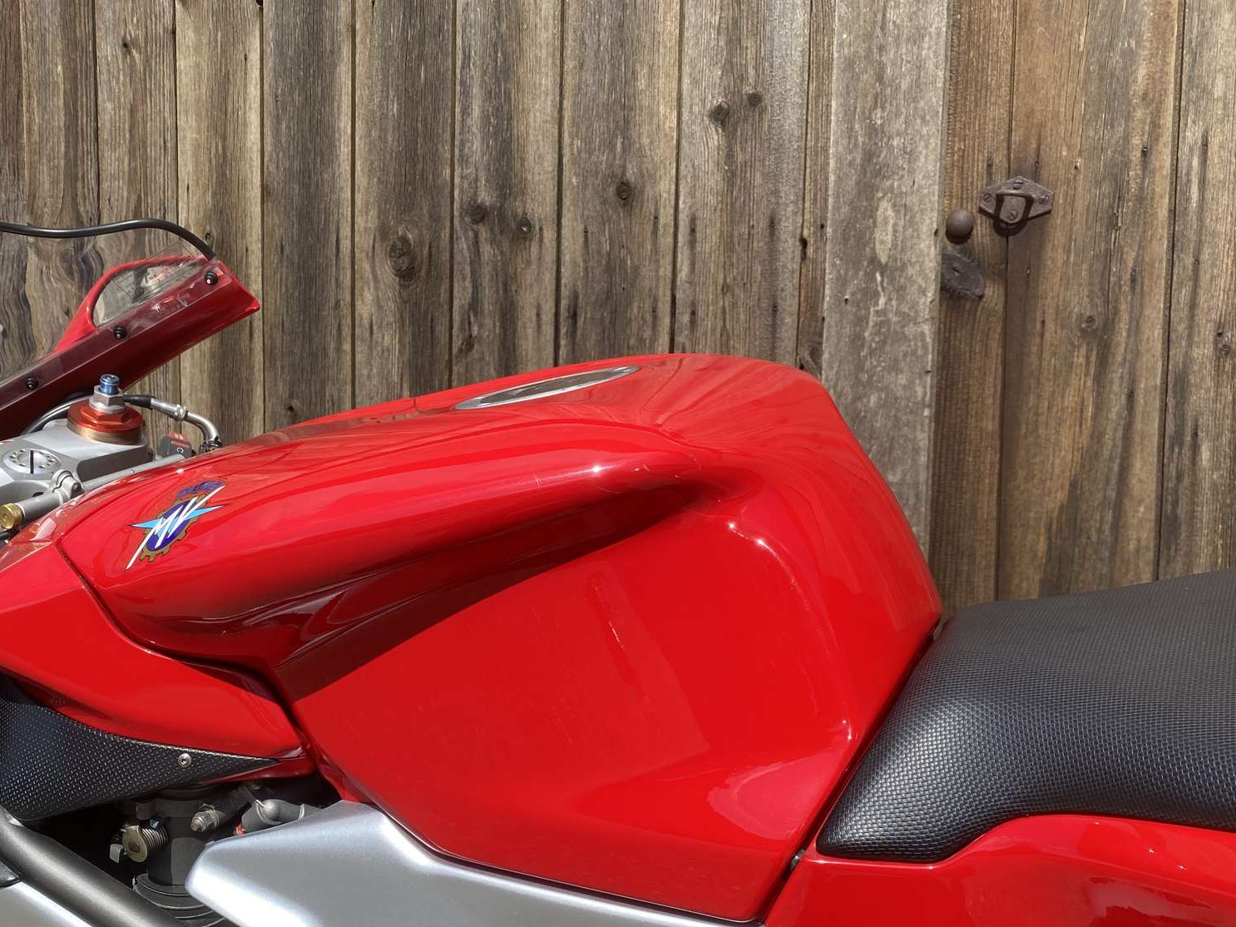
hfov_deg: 52.2
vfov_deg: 40.3
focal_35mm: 35
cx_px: 477
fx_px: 1250
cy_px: 597
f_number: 1.8
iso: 32
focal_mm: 4.25
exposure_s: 1/2222
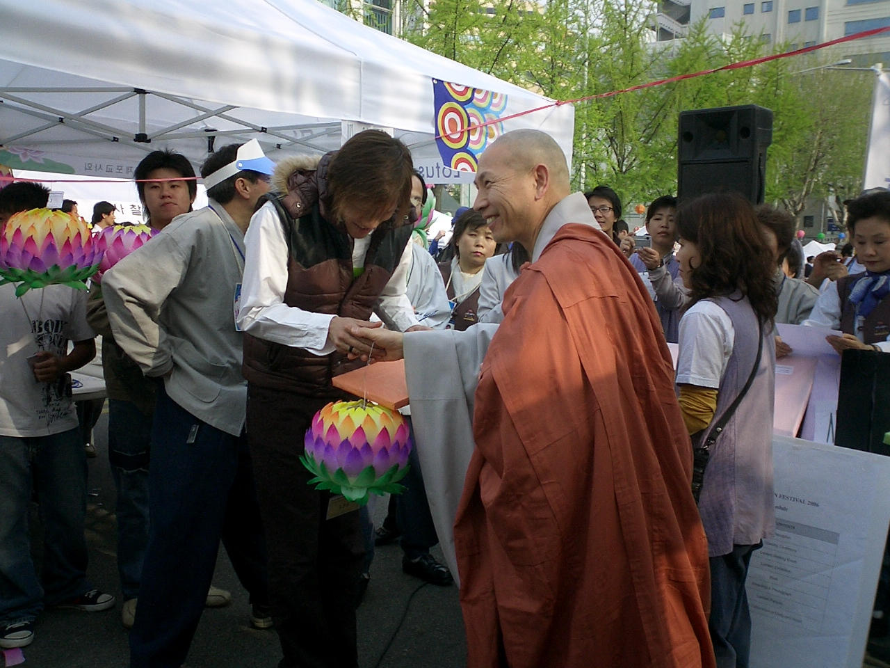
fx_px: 951
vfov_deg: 38.7
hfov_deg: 50.1
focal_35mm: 37
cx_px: 445
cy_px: 334
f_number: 3.5
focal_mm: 5.6
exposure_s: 1/400
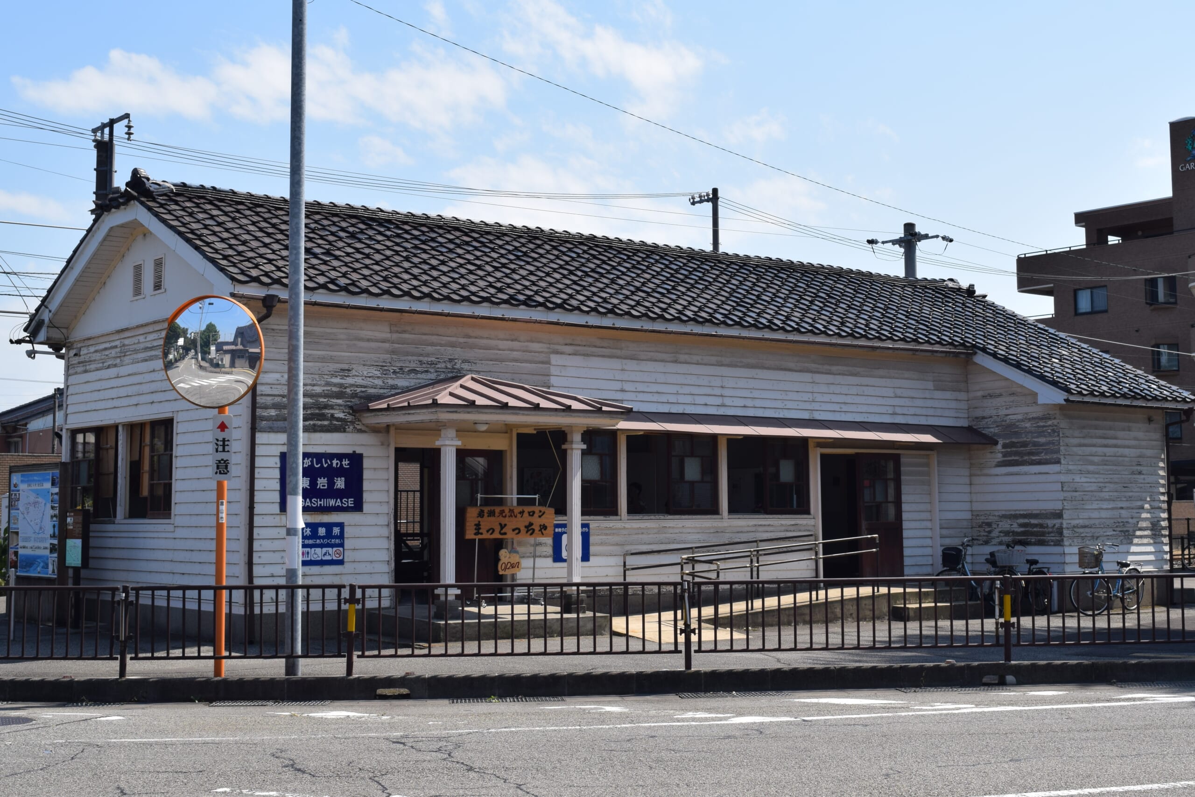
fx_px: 1494
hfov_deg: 43.6
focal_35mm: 45
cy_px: 398
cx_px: 598
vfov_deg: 29.9
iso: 200
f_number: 10
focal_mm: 30
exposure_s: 1/400
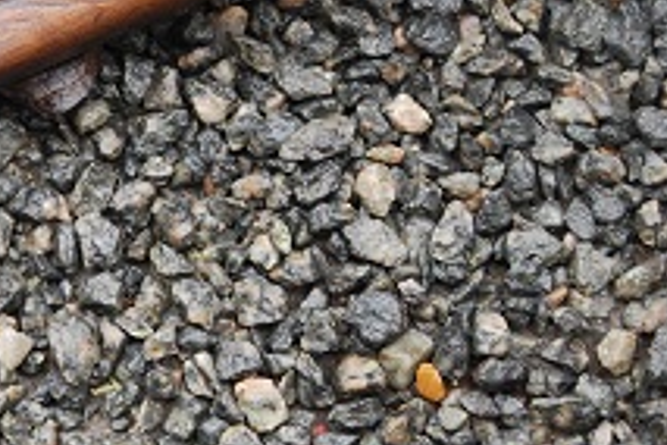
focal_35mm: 144
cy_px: 174
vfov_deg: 9.5
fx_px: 2668
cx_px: -153
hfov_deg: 13.8
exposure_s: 1/30
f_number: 4.2
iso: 250
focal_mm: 34
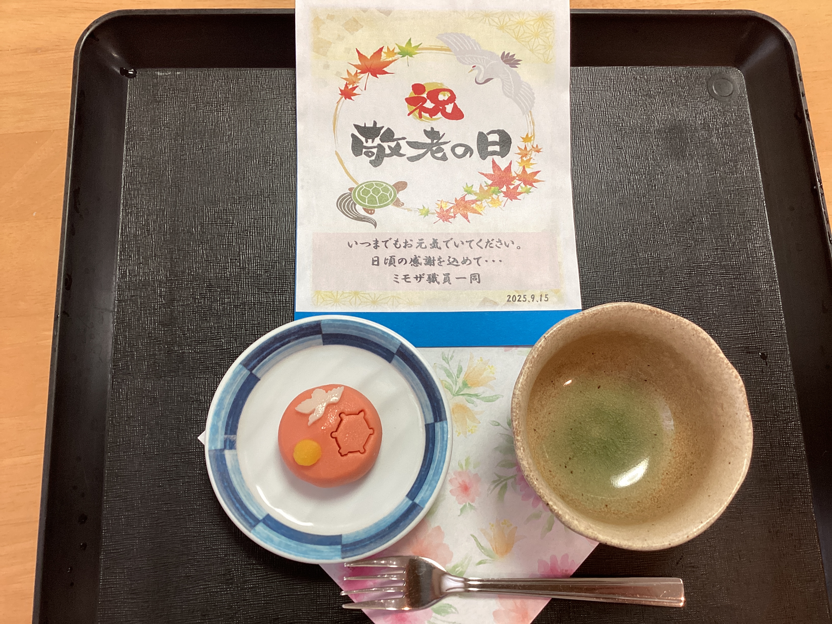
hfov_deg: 58.4
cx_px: 416
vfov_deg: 45.4
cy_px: 312
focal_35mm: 31
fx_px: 745
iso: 100
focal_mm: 3.3
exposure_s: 1/50
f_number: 2.4
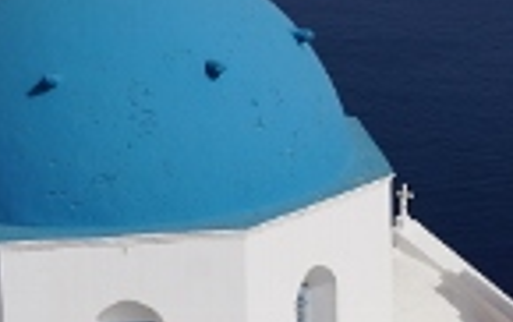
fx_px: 1960
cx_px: 458
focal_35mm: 140
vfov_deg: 9.4
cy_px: 212
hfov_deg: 14.8
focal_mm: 28
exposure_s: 1/400
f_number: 10
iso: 100
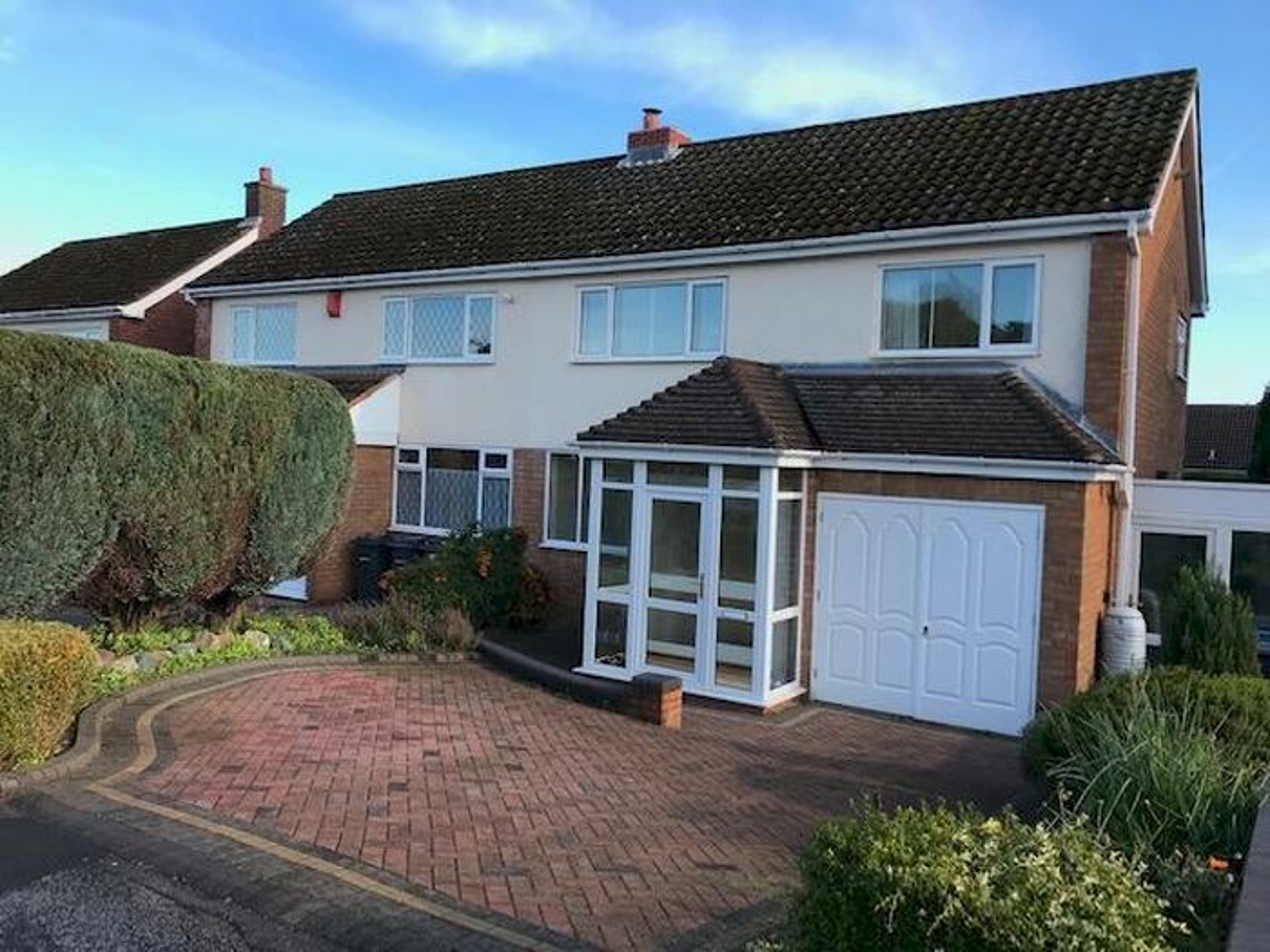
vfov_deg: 49.7
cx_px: 635
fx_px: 1027
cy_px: 476
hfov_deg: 63.4
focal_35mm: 28
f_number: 1.8
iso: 20
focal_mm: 3.99
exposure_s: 1/760
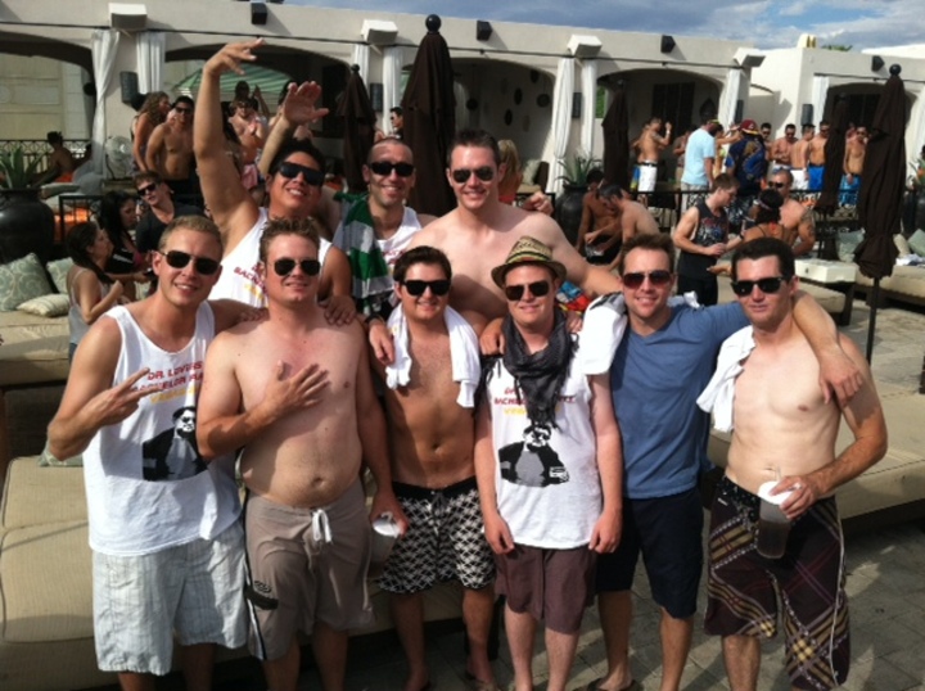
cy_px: 346
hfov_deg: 52.7
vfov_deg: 40.6
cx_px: 462
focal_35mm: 35
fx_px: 934
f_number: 2.8
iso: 80
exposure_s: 1/1364
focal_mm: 3.85
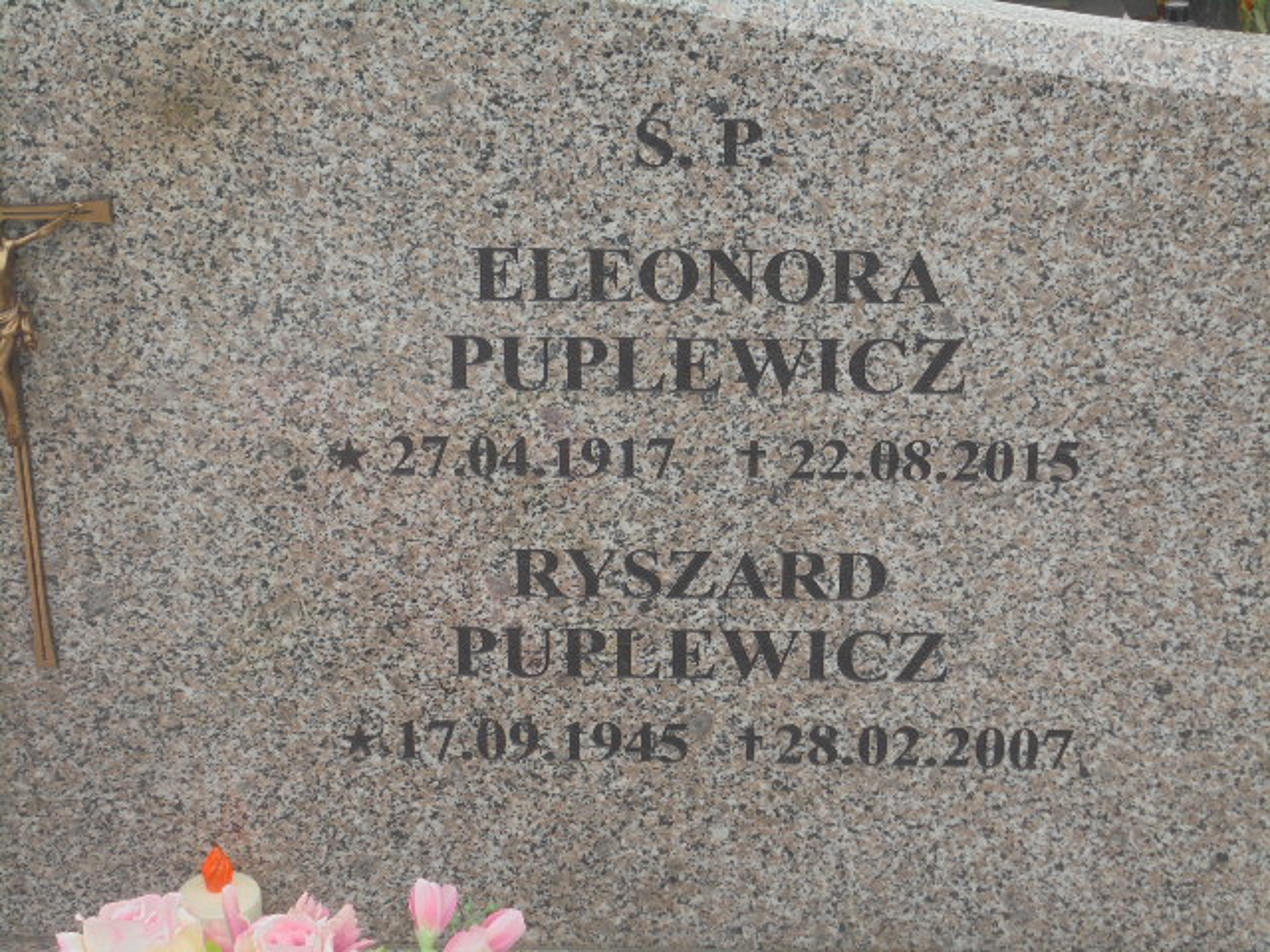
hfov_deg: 26.7
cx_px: 635
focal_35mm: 73
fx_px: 2678
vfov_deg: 20.2
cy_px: 476
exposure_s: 1/160
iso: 100
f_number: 6.1
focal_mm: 13.1
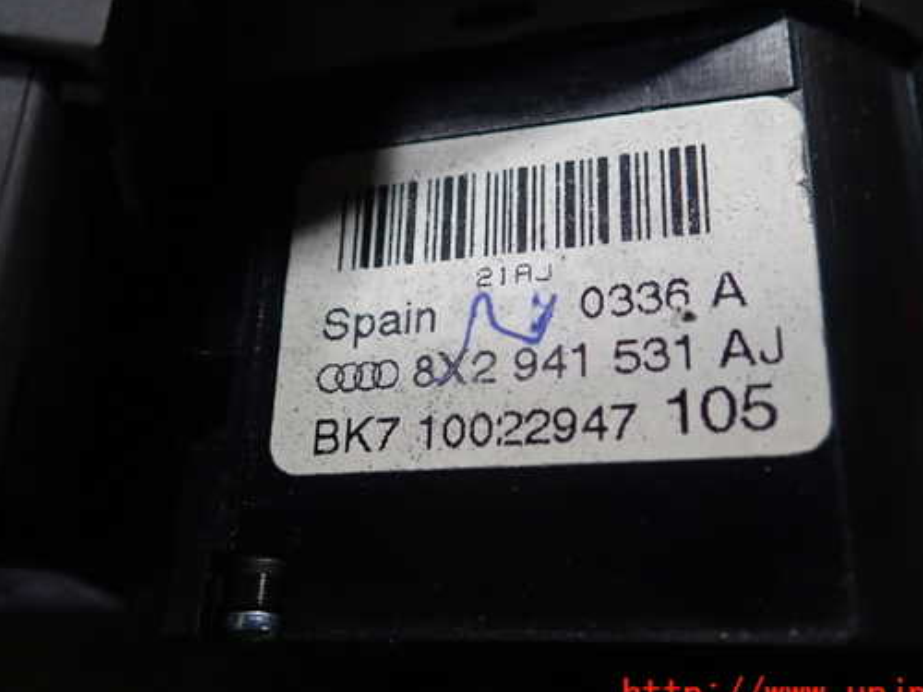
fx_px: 960
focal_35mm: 36
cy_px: 304
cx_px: 485
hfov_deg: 51.3
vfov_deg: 39.6
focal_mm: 5.5
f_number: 2.3
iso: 200
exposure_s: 1/125
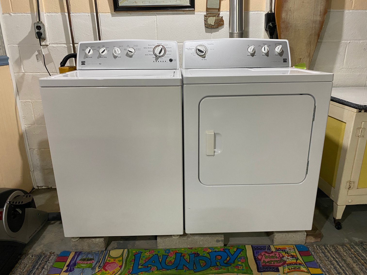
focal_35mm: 26
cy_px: 138
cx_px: 184
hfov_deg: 67.3
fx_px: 276
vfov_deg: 53.1
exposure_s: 1/60
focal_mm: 4.25
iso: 160
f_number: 1.8
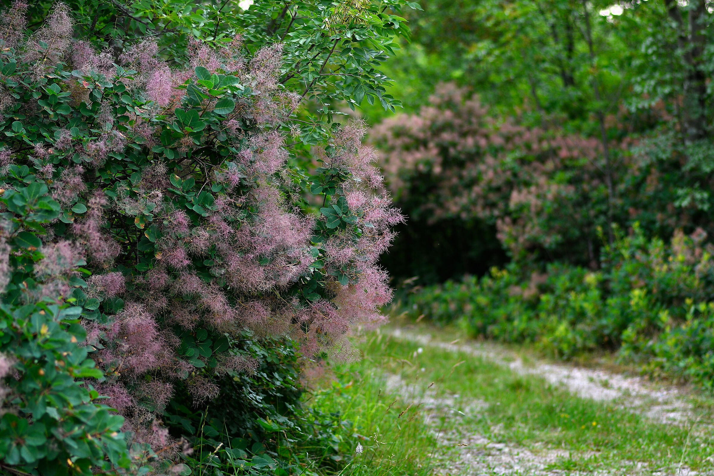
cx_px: 357
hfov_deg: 13.7
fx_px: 2975
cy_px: 238
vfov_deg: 9.1
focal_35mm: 150
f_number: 2.8
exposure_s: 1/160
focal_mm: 100
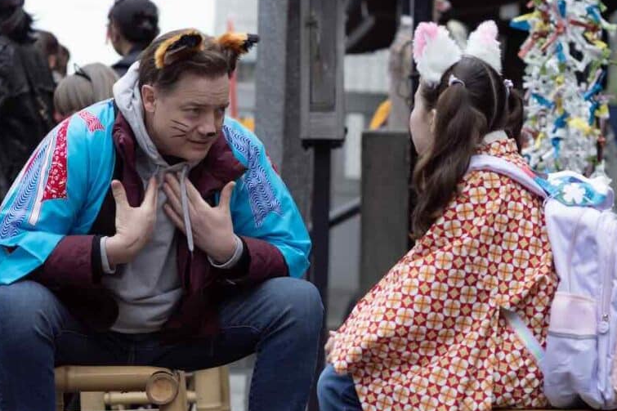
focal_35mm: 152
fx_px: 2604
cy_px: 267
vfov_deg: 9.0
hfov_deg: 13.5
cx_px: 310
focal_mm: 75
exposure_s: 1/200
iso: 100
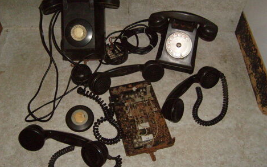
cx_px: 131
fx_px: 276
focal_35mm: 38
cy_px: 79
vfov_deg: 33.6
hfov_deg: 51.5
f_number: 2.8
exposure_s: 1/45
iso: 400
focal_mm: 5.8
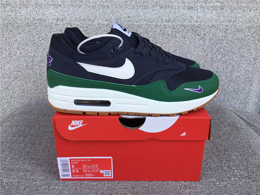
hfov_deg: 58.4
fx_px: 233
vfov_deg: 45.4
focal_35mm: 31
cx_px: 130
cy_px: 98
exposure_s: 1/306
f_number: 2.4
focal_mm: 3.3
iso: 25
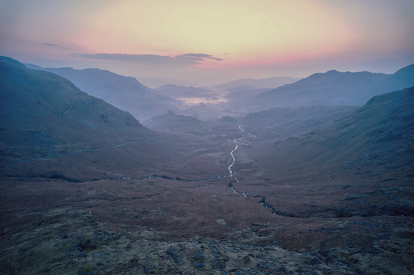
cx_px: 207
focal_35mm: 22
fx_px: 253
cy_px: 138
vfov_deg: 57.2
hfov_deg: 78.6
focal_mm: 8.4
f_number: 2.8
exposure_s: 1/240
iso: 100
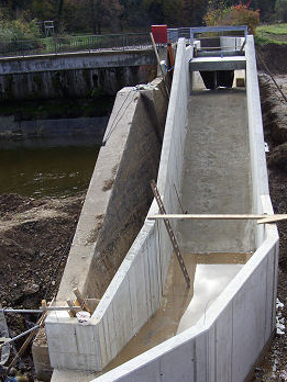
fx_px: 564
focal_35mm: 51
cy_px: 241
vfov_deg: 37.2
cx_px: 146
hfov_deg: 28.6
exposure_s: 1/369
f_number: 2.8
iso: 50
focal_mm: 6.3
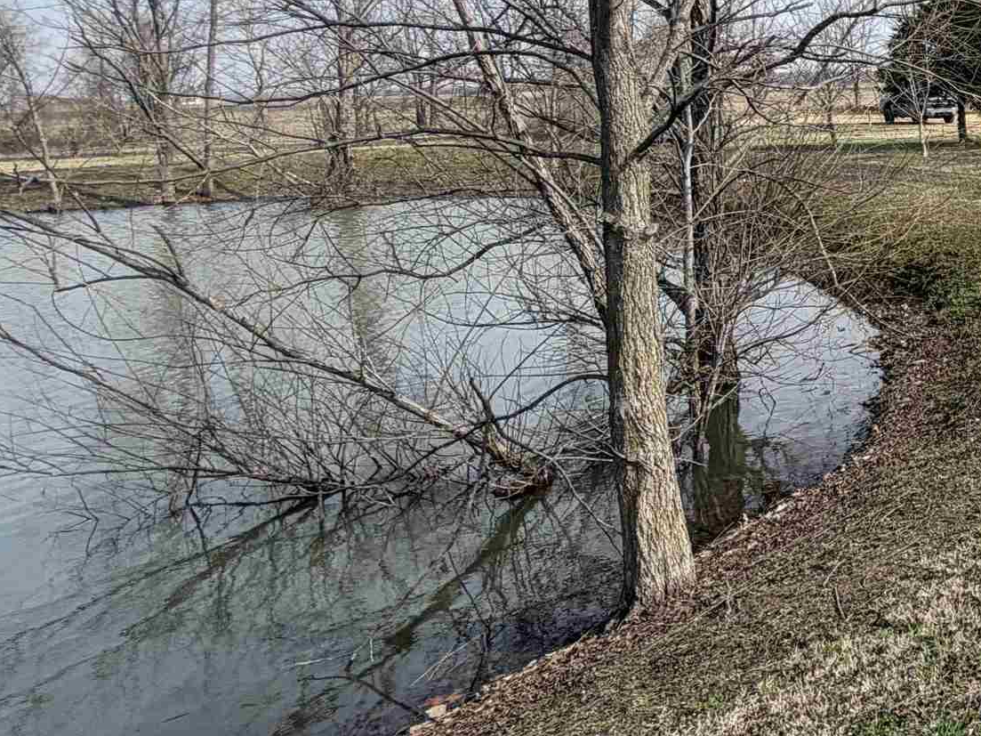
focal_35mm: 39
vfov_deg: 35.4
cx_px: 1321
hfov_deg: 33.0
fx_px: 1105
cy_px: 125
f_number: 2.2
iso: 20
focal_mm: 2.22
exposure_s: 1/914
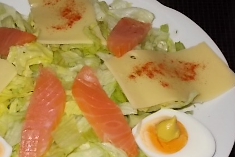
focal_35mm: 135
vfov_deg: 10.2
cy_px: 104
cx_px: 63
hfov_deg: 15.1
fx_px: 882
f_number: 6.3
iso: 200
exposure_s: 1/60
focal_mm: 15.4
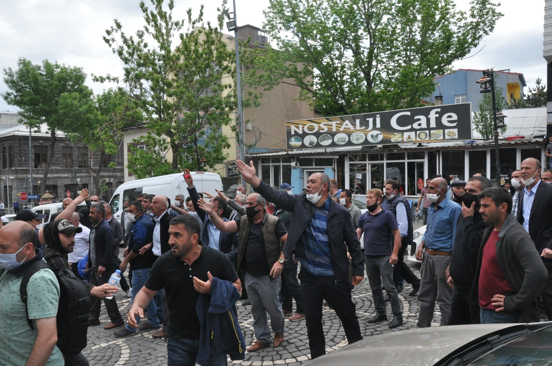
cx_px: 276
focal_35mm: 27
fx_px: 413
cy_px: 183
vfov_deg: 47.8
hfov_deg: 67.4
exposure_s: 1/500
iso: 1000
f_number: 11
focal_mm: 18
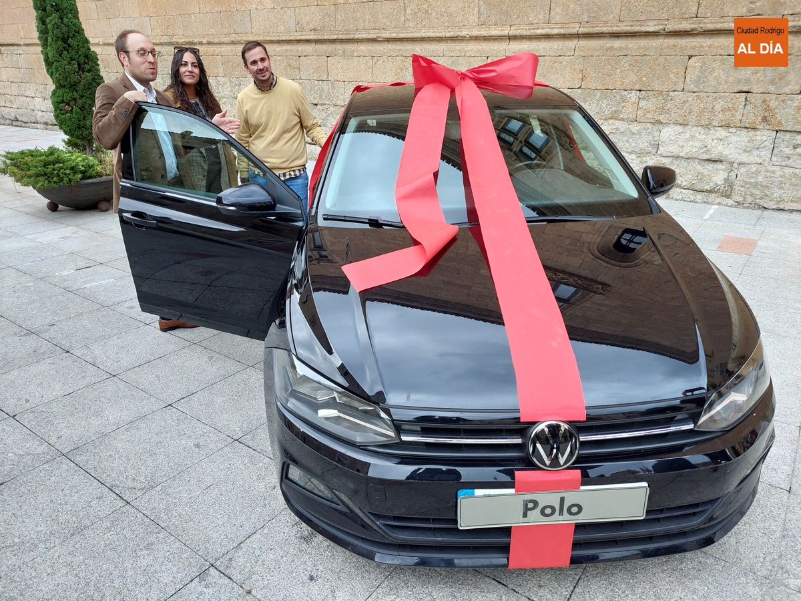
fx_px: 578
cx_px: 400
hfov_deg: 69.4
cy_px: 300
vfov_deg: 54.9
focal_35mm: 25
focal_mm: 5.23
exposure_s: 1/60
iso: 160
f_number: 1.8
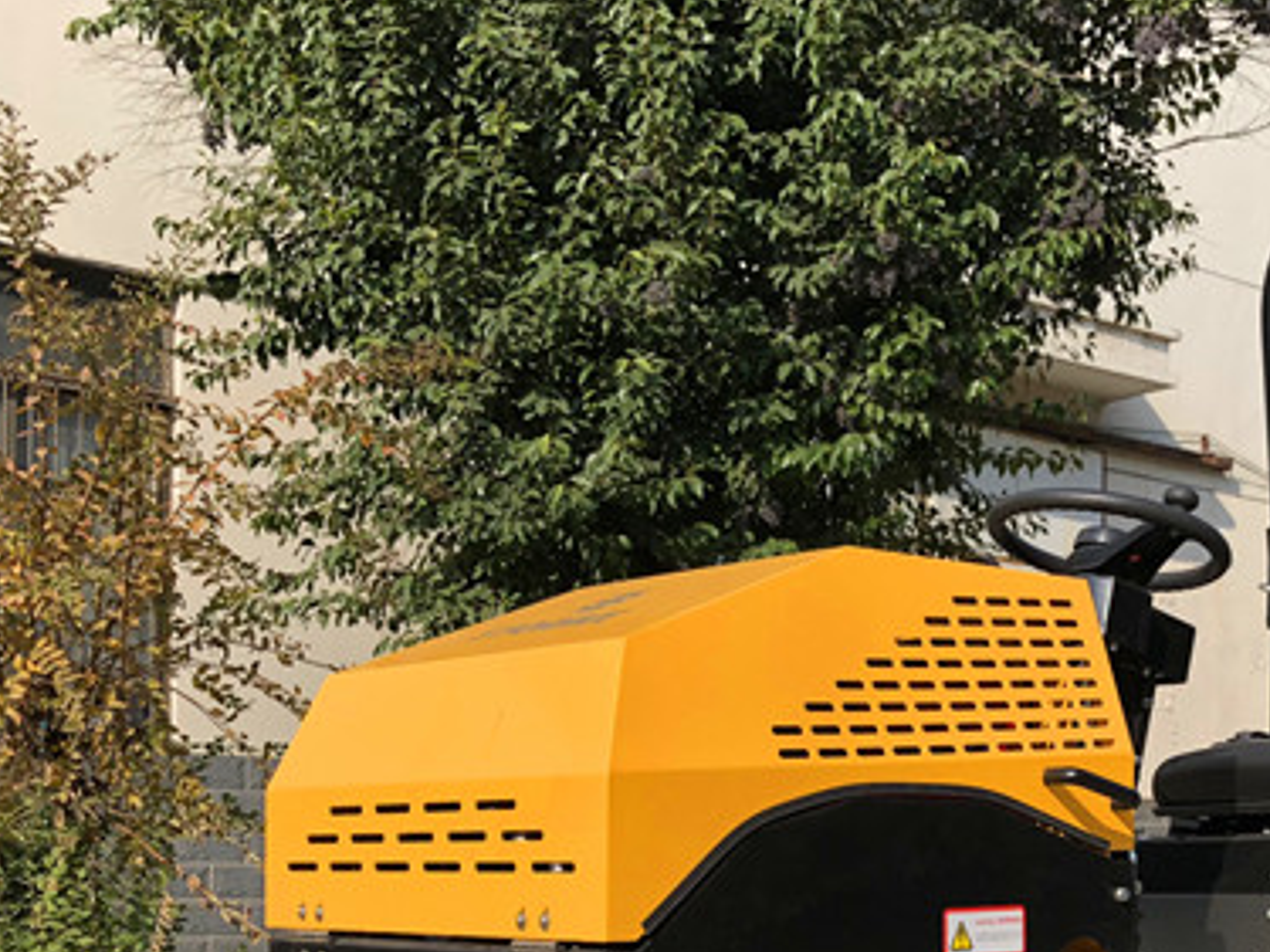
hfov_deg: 33.3
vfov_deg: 25.1
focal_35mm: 56
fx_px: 2054
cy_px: 894
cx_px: 1030
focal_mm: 3.99
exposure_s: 1/1230
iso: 20
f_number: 1.8
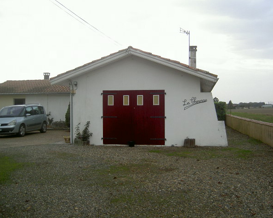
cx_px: 144
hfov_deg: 44.8
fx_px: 331
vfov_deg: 36.5
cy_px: 109
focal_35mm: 41
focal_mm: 8
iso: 100
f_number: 2.8
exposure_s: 1/167
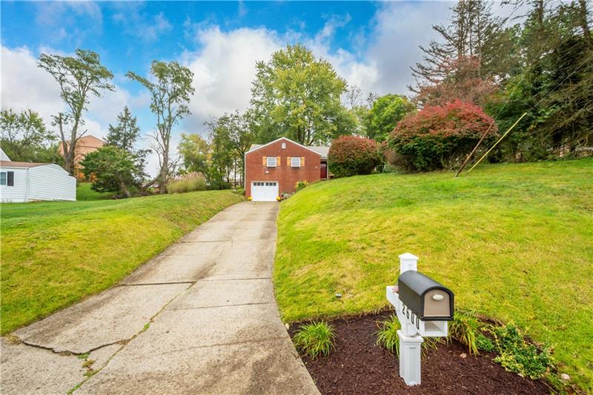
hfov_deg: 100.4
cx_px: 296
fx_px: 247
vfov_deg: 77.3
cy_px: 198
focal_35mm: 15
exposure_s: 1/125
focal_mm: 10
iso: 200
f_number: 6.3
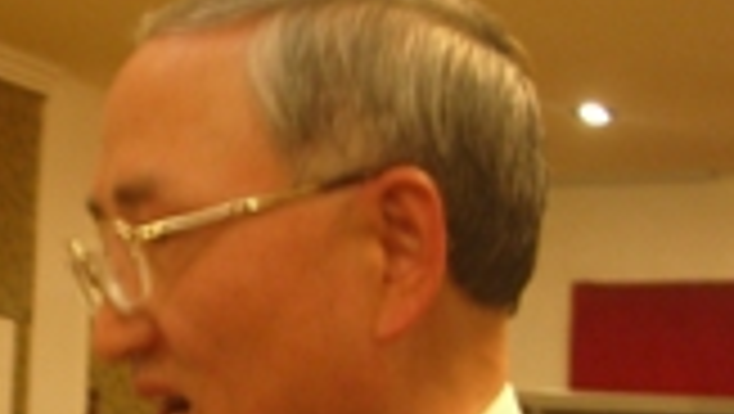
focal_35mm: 105
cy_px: 585
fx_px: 2045
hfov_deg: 20.1
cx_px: 140
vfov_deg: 11.2
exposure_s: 1/4
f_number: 2.6
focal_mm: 5.8
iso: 200
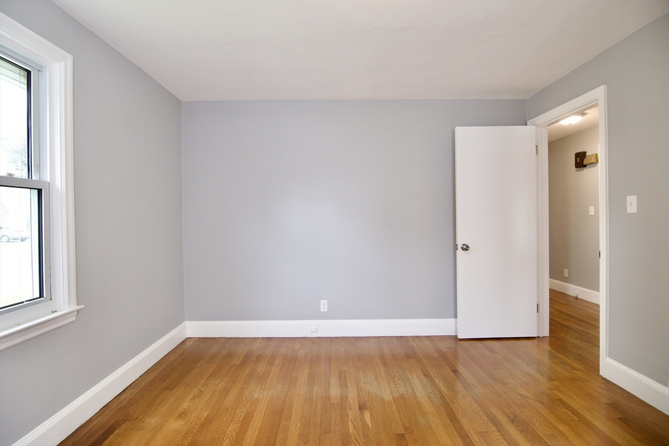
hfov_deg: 95.0
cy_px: 223
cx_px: 334
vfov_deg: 72.1
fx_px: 307
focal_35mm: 16
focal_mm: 11
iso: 400
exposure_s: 1/60
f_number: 4
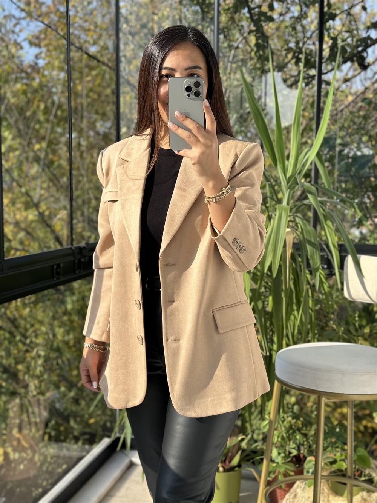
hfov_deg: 30.3
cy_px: 252
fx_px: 697
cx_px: 188
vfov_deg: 39.7
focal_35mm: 48
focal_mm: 6.76
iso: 64
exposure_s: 1/615
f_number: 1.78
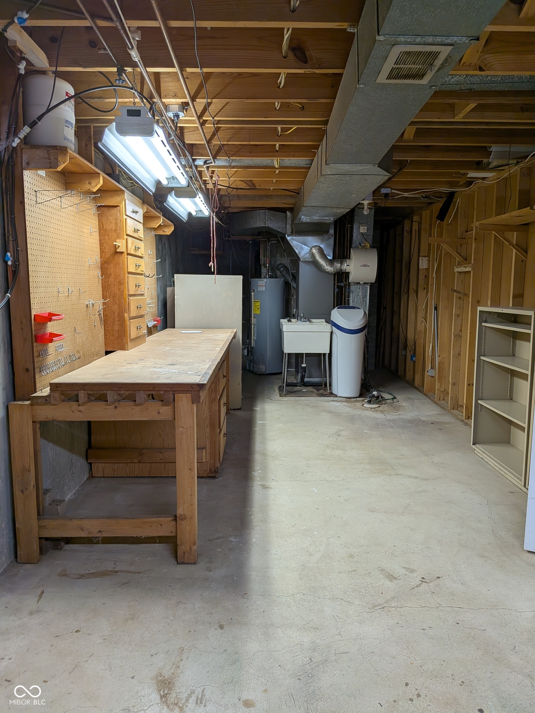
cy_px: 356
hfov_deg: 56.8
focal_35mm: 24
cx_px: 268
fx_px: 495
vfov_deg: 71.6
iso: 31
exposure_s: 1/137
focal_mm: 4.53
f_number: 1.7
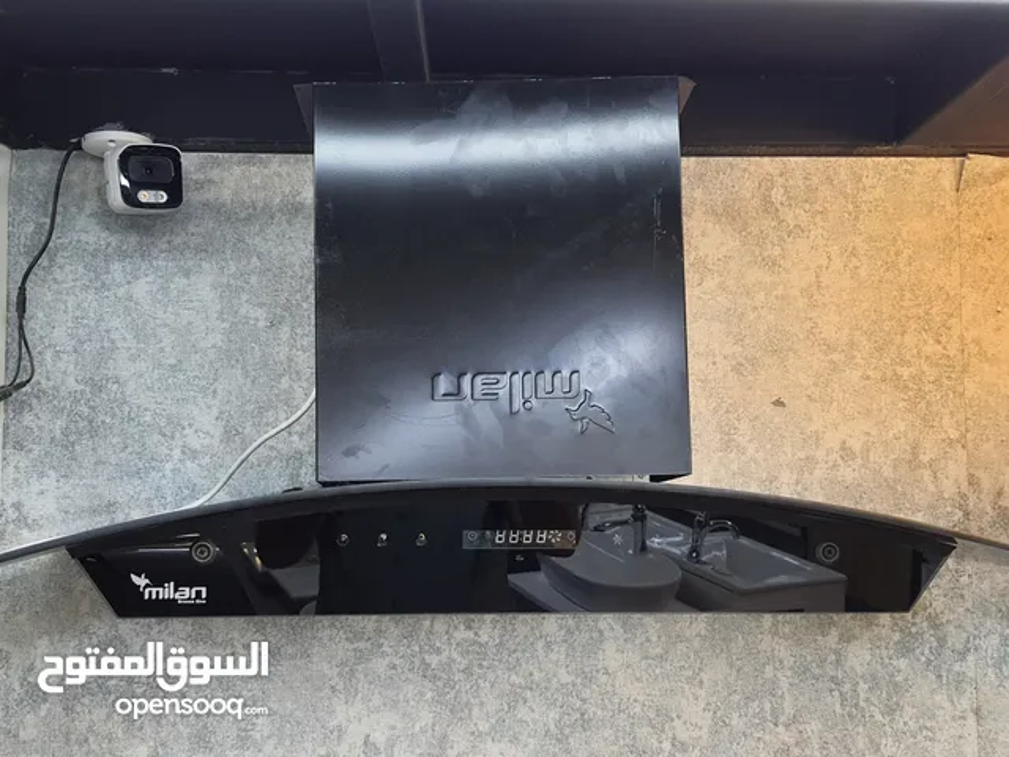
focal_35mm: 26
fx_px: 758
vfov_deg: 53.1
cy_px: 378
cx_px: 504
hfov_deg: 67.3
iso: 200
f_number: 1.7
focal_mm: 4.32
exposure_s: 1/100
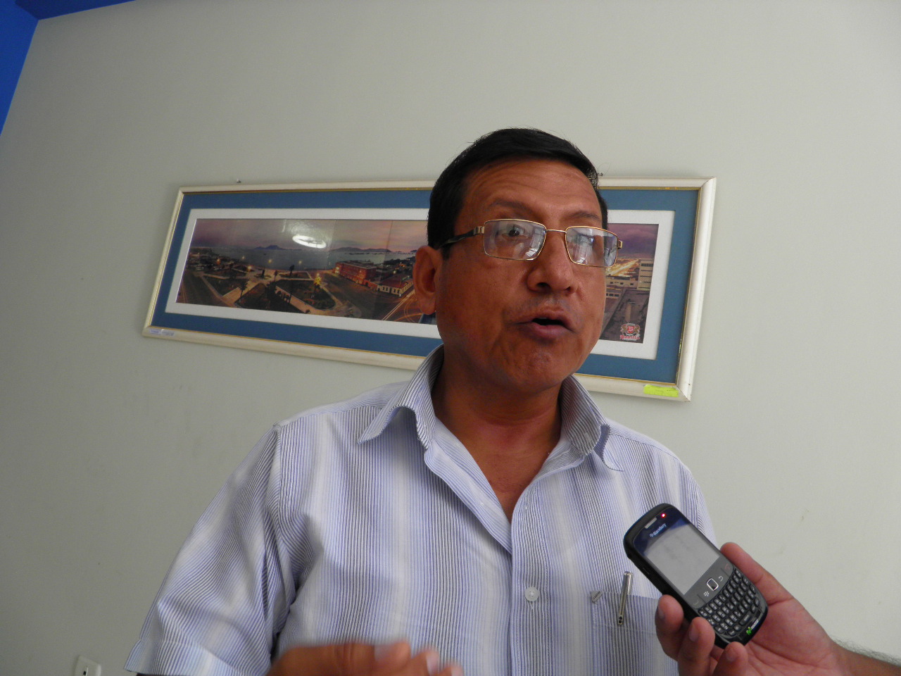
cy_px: 338
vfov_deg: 49.7
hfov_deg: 63.4
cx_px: 450
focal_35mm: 28
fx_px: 729
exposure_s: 1/40
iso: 100
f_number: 3.6
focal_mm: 4.9
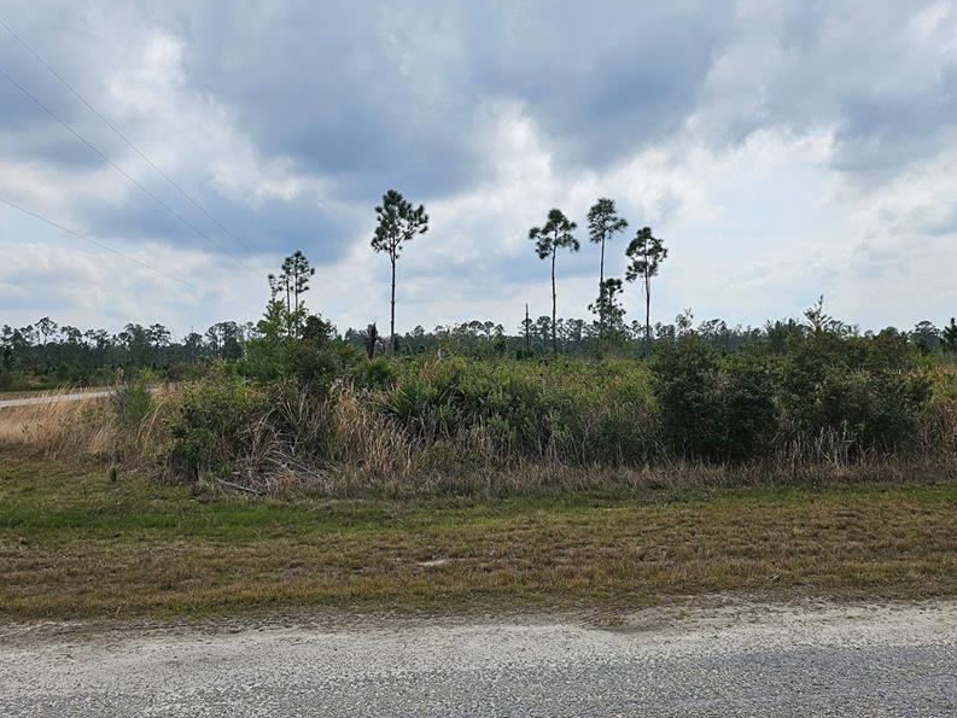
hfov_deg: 58.3
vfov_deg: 45.4
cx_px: 454
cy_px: 335
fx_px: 857
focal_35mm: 31
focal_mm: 5
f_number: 1.8
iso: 50
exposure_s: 1/7454
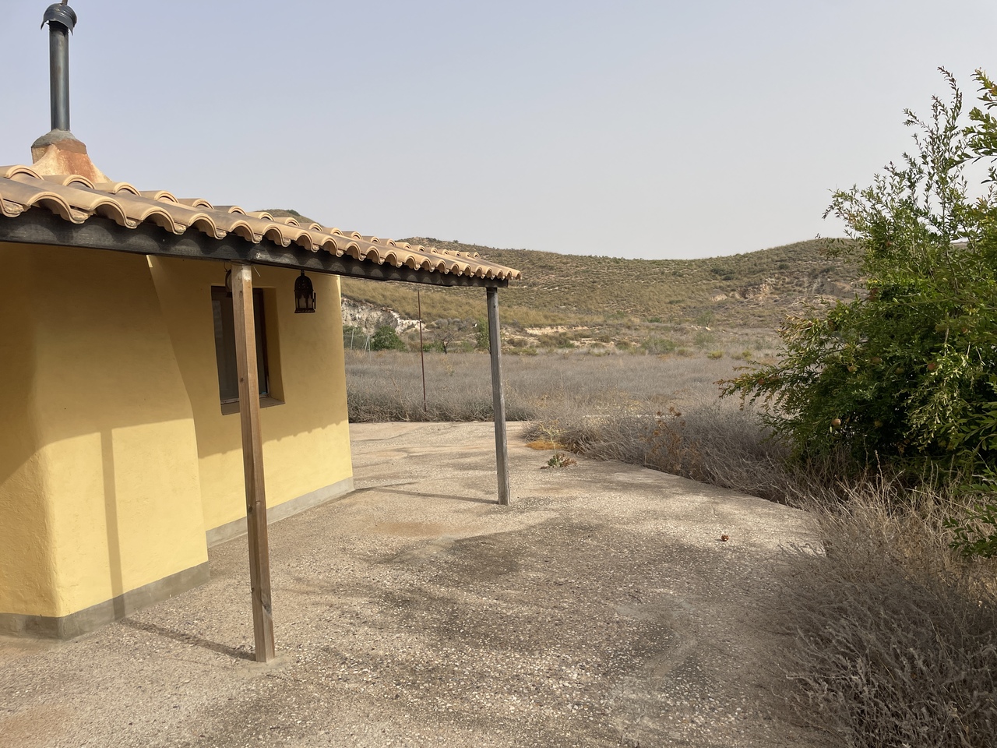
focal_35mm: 26
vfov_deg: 53.1
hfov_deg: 67.3
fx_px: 749
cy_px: 374
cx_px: 498
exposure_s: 1/3509
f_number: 1.6
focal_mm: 4.2
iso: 32
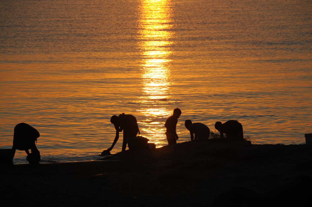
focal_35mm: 300
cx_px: 156
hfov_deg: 6.9
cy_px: 104
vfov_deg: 4.6
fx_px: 2597
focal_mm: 200
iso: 320
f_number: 9
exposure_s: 1/320
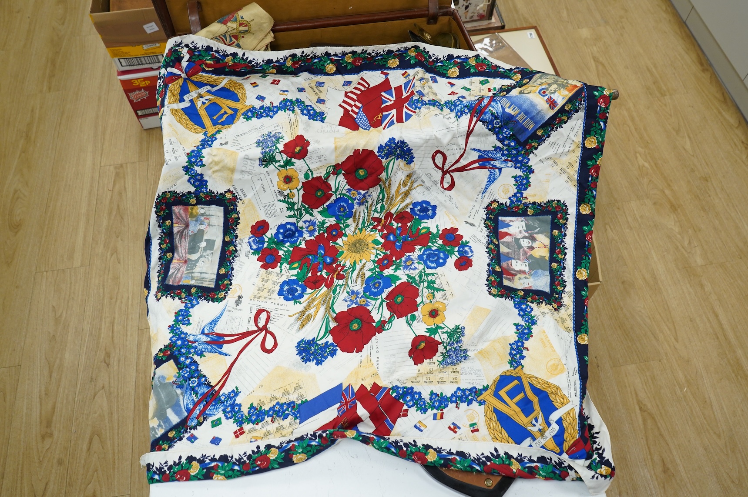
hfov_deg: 65.5
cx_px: 374
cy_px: 248
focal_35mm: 28
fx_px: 581
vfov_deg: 46.3
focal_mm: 28
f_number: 8
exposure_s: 1/125
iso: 2500
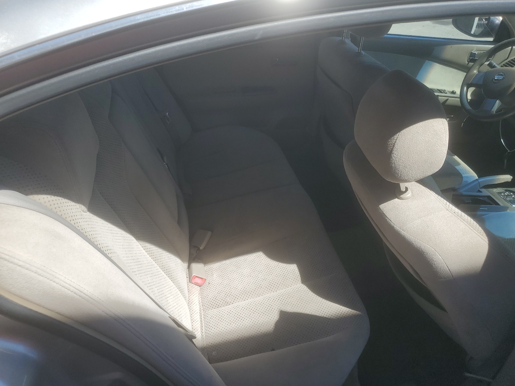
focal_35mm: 26
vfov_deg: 53.1
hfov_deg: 67.3
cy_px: 193
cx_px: 258
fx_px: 387
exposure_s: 1/2000
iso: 50
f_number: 1.5
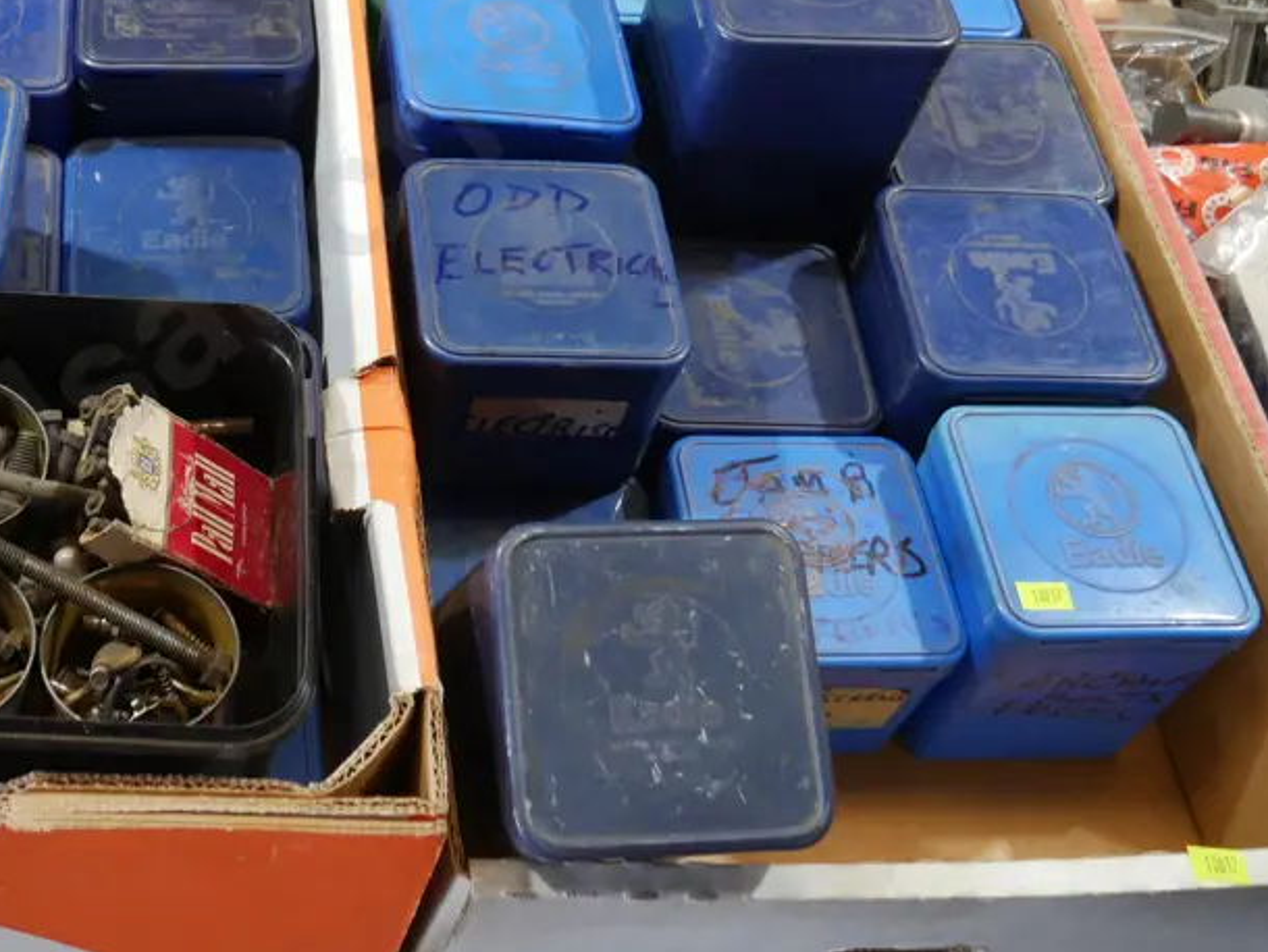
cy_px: 259
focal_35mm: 47
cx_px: 283
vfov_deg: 30.5
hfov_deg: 39.1
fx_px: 1722
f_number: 3.5
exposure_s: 1/60
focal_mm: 14
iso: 500
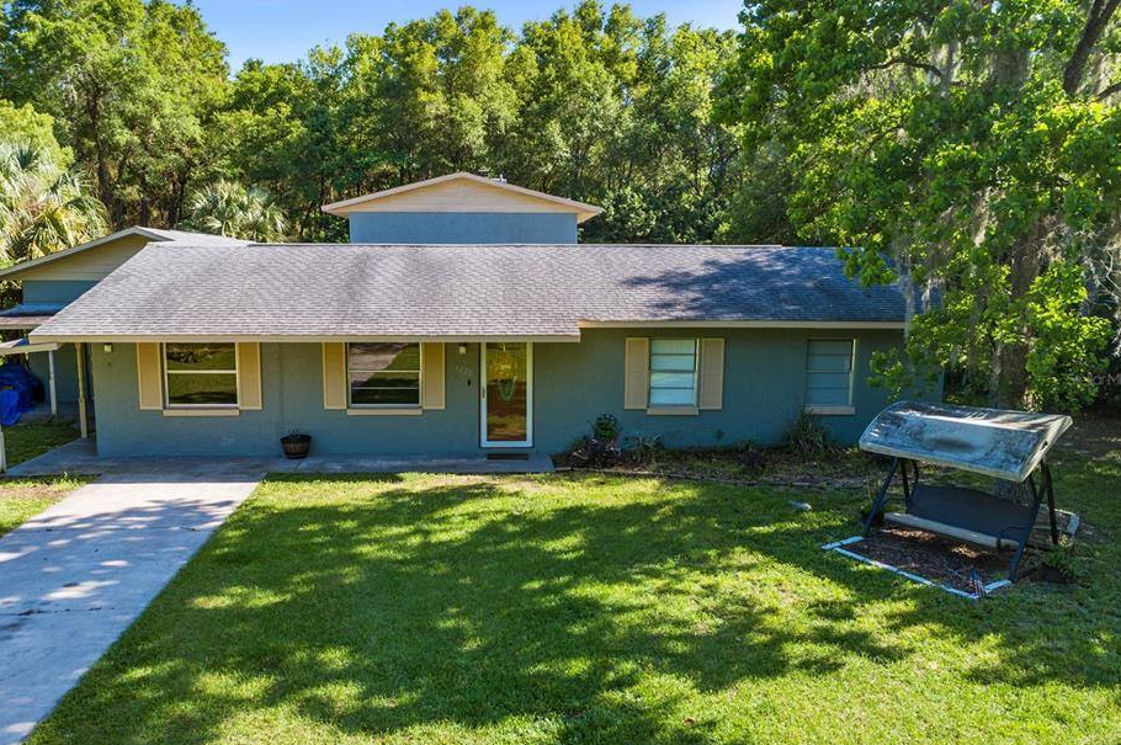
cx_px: 506
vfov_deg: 47.8
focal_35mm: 27
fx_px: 840
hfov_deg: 67.3
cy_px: 379
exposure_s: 1/160
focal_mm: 8.8
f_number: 5.6
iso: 100
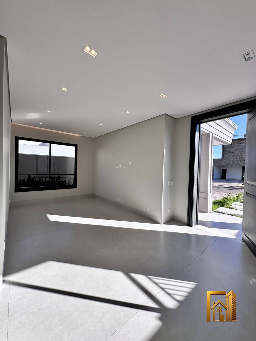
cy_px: 170
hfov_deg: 85.7
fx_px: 138
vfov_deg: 102.1
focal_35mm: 14
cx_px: 128
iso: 40
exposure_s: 1/997
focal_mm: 2.22
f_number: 2.2
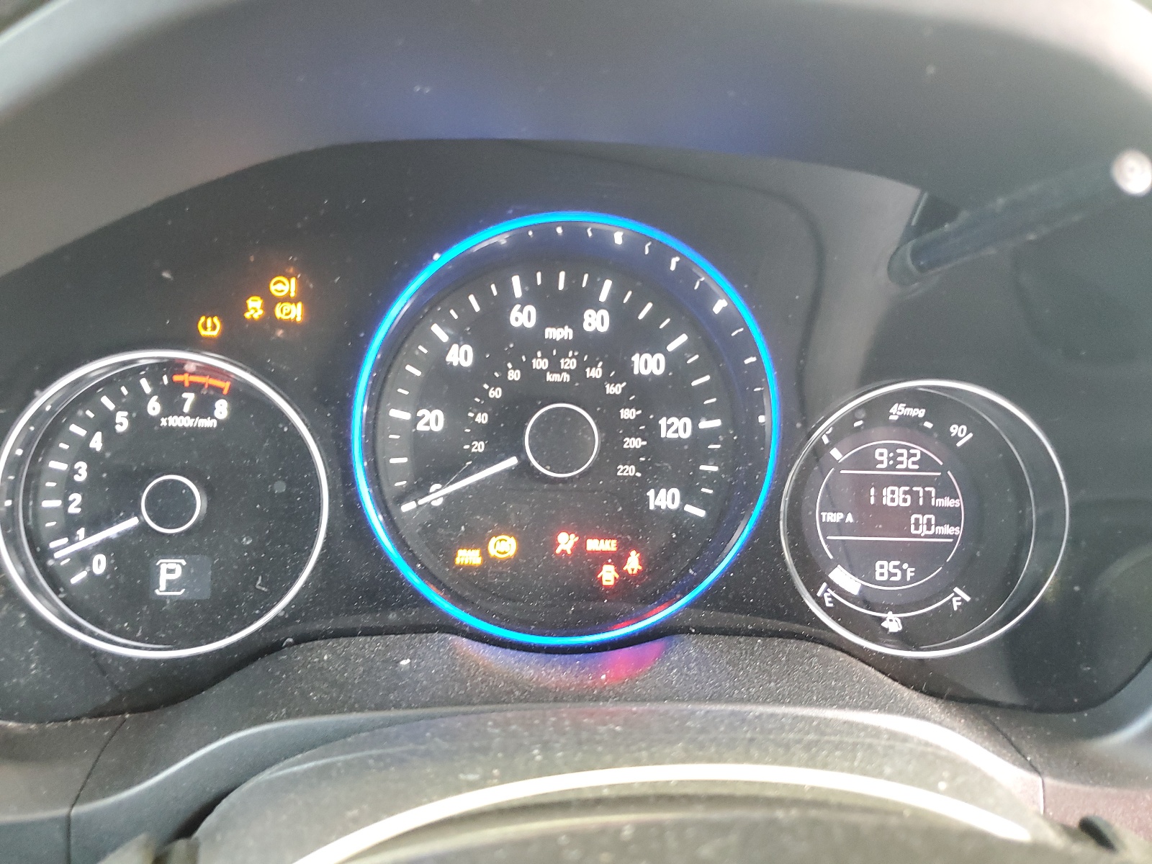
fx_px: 865
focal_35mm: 26
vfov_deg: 53.1
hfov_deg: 67.3
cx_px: 576
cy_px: 432
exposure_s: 1/30
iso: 315
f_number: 1.5
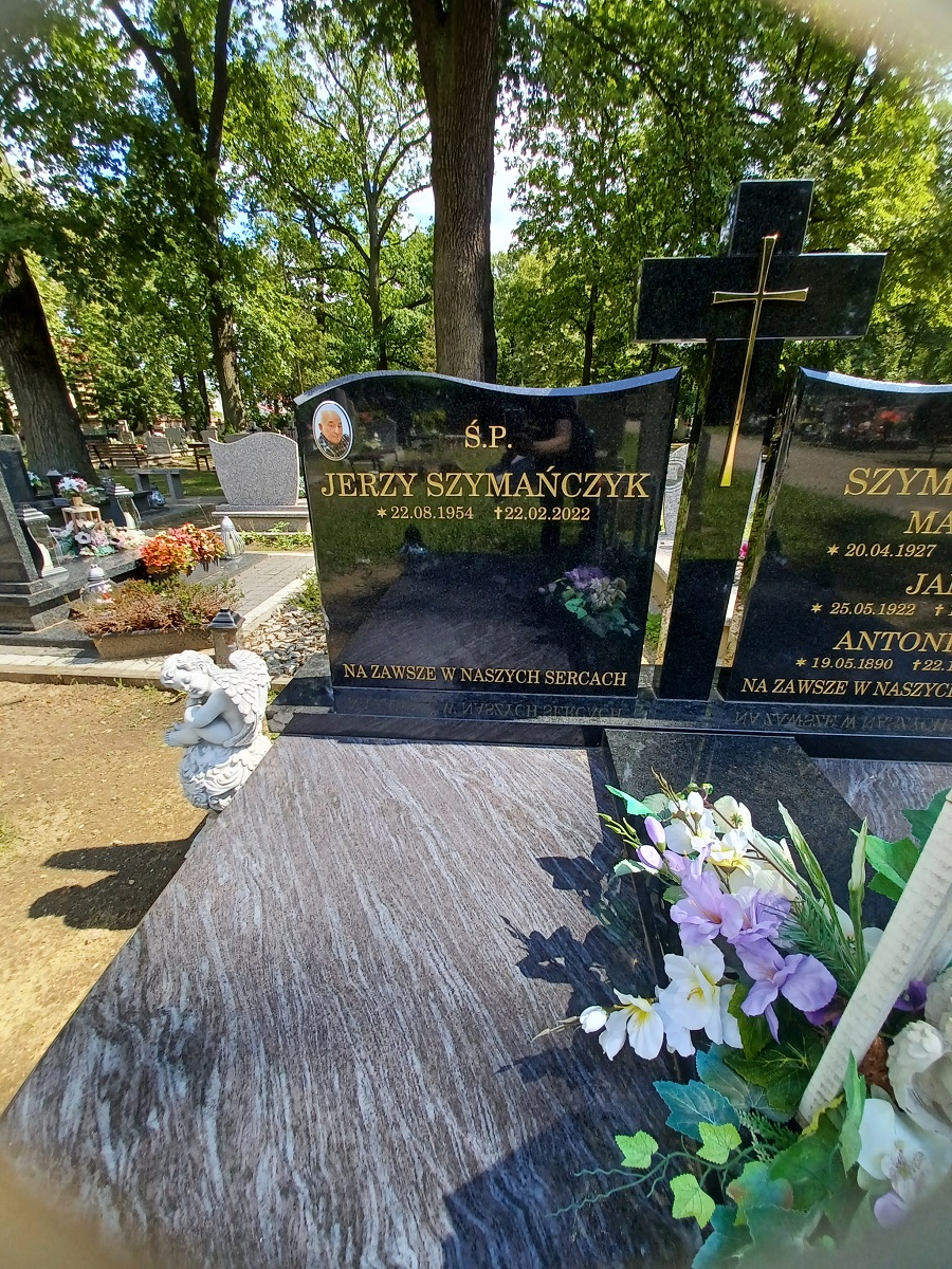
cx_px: 476
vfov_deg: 106.2
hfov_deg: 89.9
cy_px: 634
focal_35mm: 13
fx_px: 477
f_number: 2.2
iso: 40
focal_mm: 1.42
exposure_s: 1/371
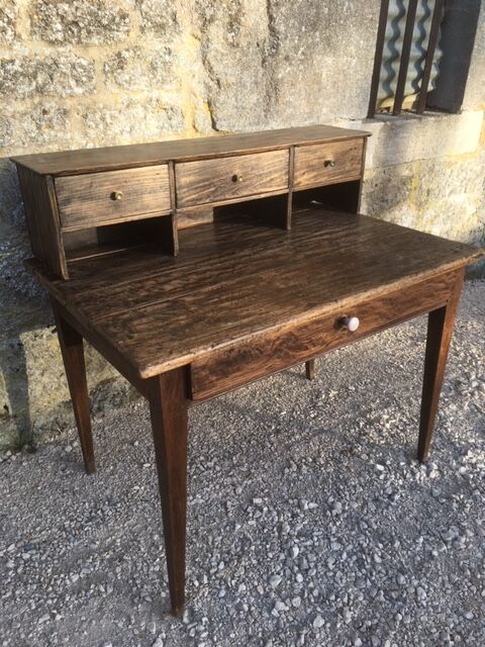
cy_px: 324
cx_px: 242
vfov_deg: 61.7
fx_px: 542
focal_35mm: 29
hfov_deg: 48.2
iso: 25
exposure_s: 1/219
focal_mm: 4.15
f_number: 2.2
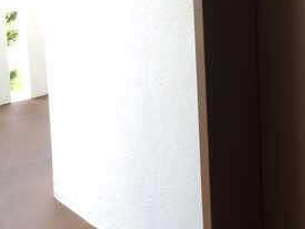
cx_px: 302
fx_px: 740
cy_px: -32
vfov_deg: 16.9
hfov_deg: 22.4
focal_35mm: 84
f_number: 2.2
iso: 40
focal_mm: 4.15
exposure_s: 1/60
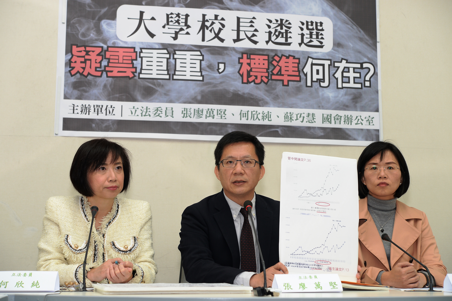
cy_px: 150
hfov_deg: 33.4
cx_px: 226
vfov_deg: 22.6
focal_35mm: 60
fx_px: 753
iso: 640
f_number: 5.6
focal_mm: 60
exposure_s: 1/125
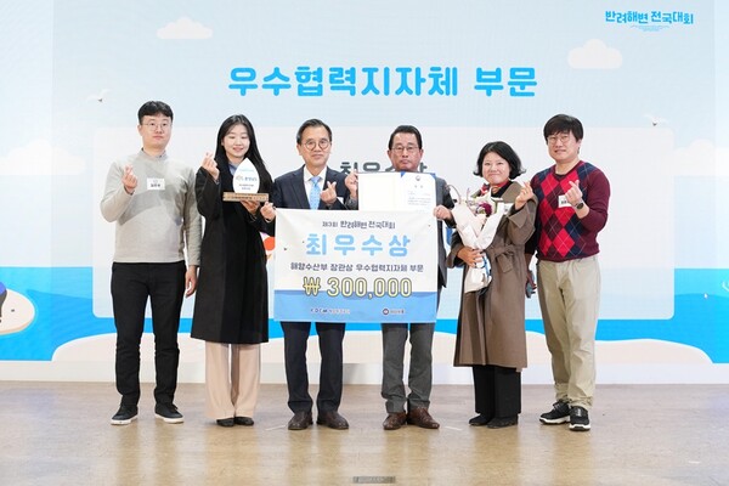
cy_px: 243
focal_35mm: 55
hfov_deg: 36.2
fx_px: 1114
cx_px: 364
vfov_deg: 24.6
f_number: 4
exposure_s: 1/200
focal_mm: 55
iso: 1000
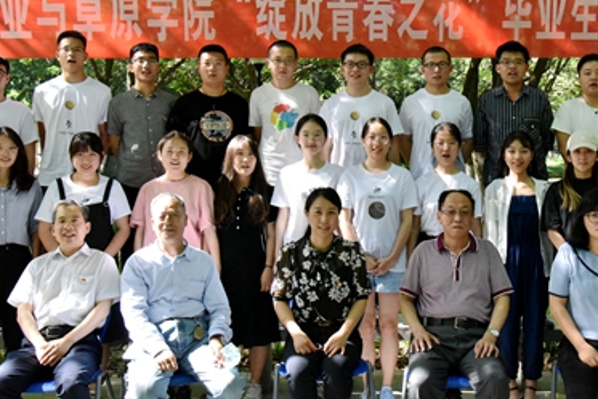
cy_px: 155
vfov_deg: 29.8
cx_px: 415
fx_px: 748
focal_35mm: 45
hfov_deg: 42.8
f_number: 5
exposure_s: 1/2500
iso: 6400
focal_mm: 28
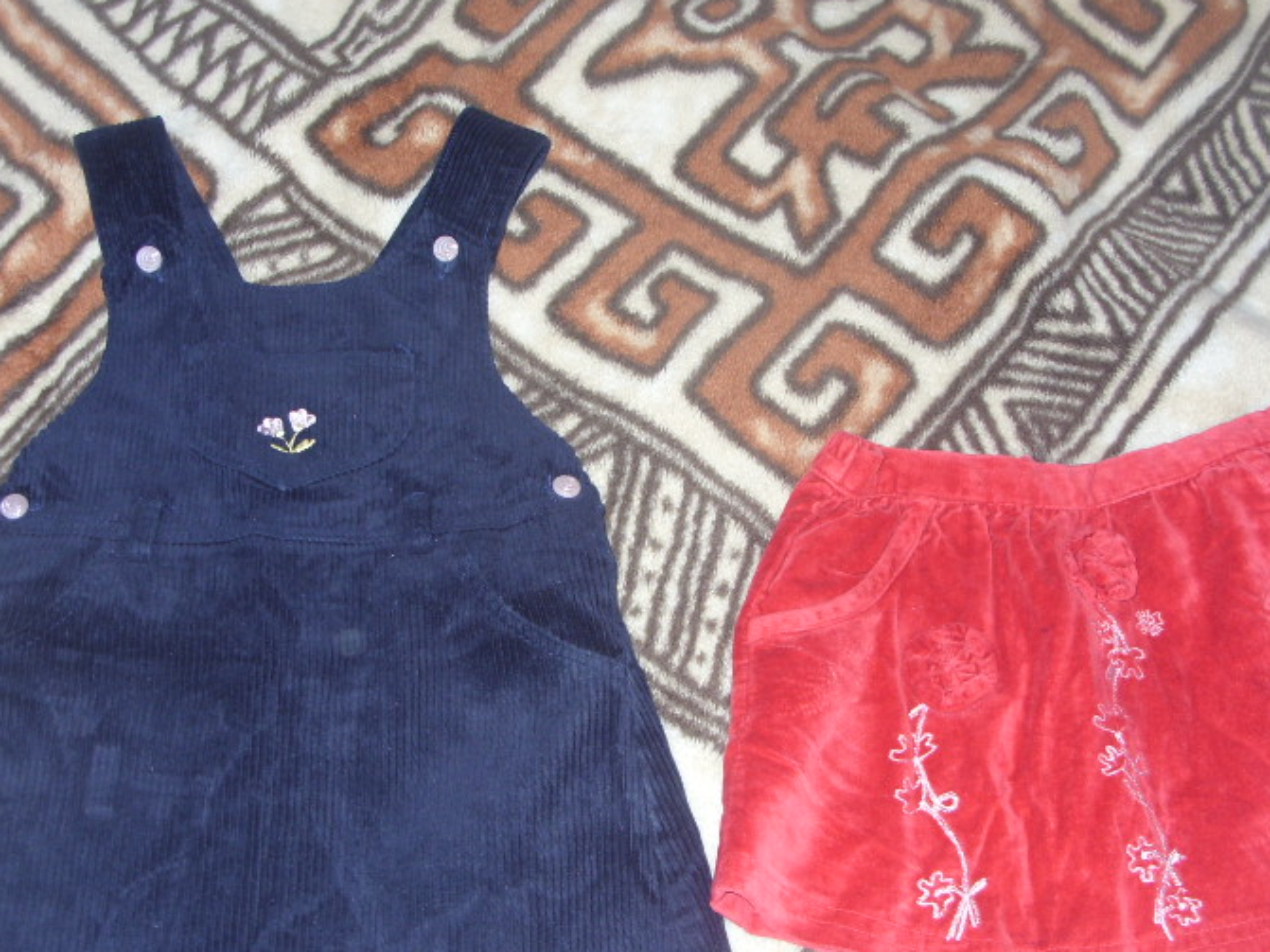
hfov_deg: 33.2
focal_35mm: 58
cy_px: 655
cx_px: 625
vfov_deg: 25.1
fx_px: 2128
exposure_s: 1/30
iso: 50
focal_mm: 6.3
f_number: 2.8
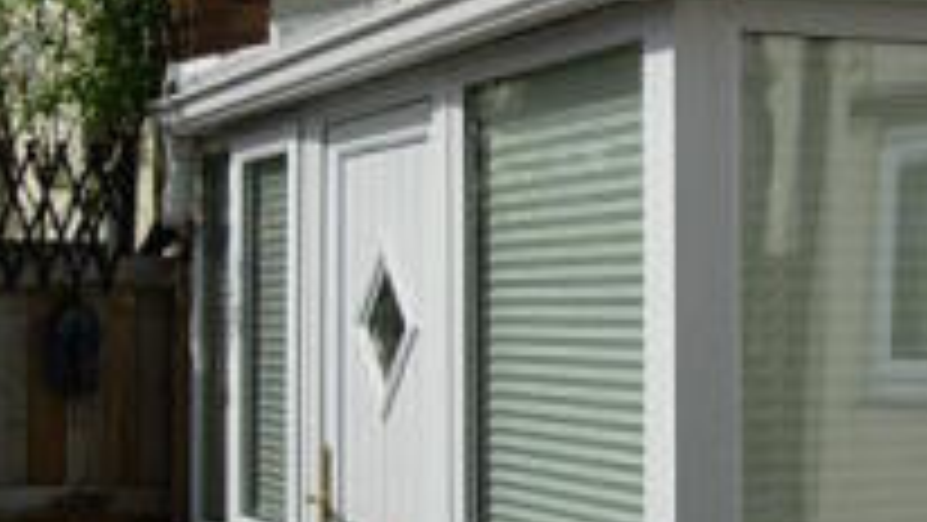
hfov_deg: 24.0
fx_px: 2164
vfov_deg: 13.7
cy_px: 128
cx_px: 657
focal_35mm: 88
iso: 64
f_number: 4.8
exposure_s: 1/1085
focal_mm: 7.8
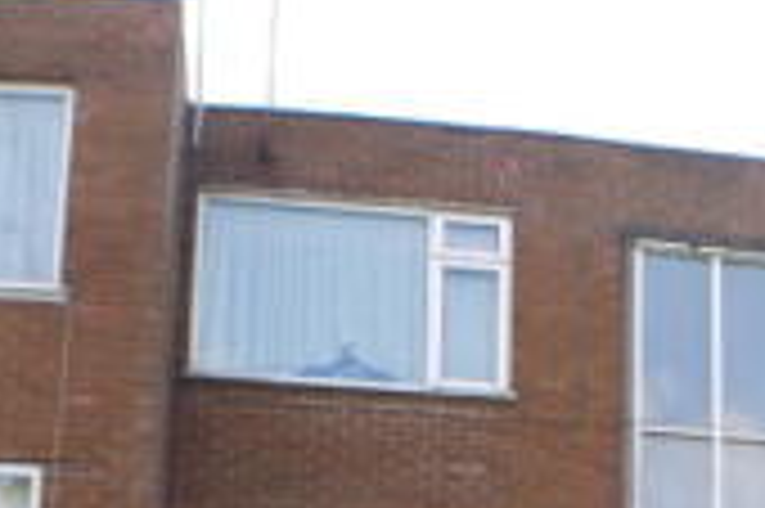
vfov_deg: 12.7
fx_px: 2123
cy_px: 856
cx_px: 646
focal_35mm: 100
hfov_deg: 20.1
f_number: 4.5
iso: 100
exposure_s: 1/200
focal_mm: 14
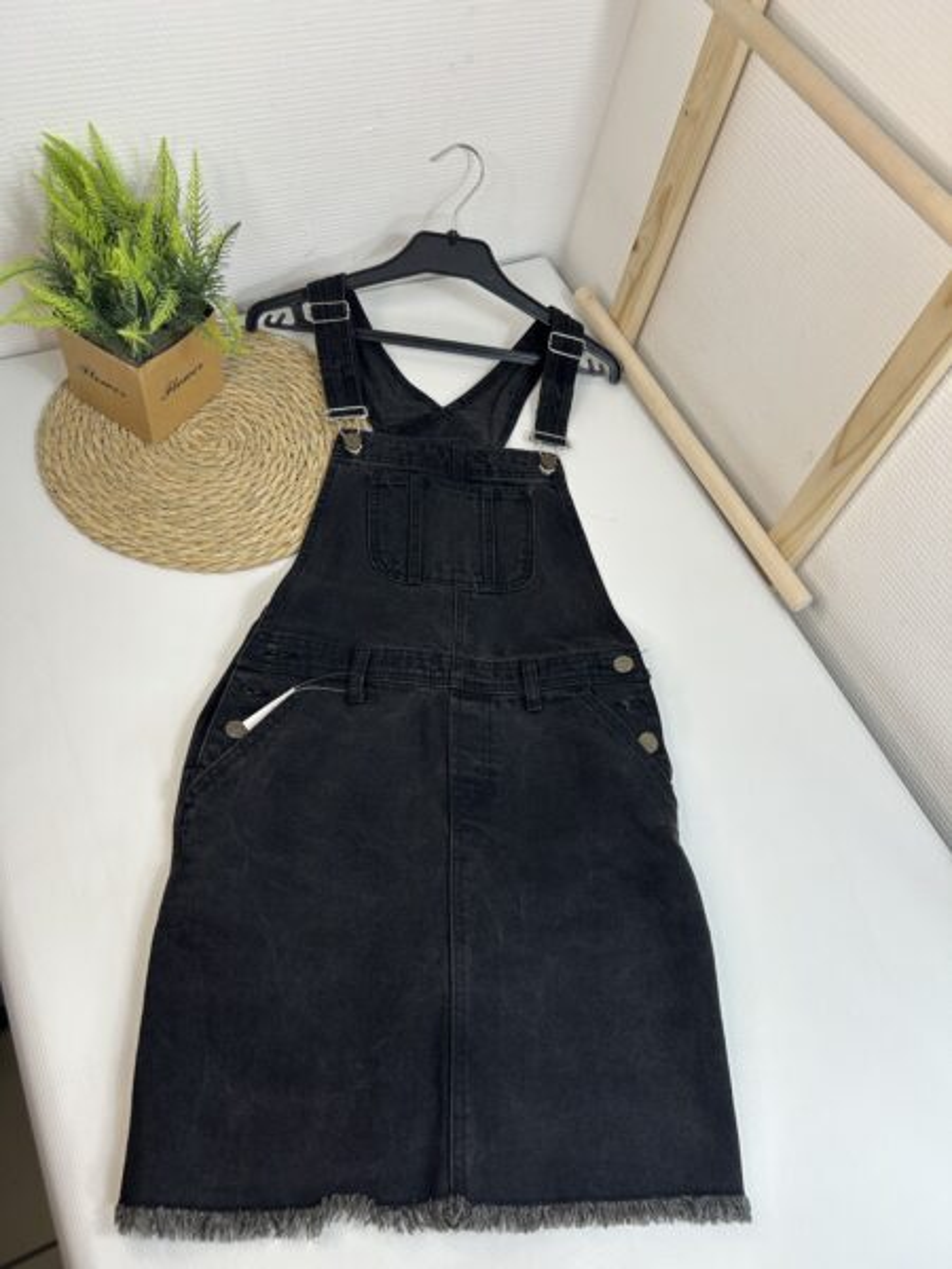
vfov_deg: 67.3
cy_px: 634
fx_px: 953
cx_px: 476
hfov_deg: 53.1
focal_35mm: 26
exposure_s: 1/272
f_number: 1.5
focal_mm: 5.7
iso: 40
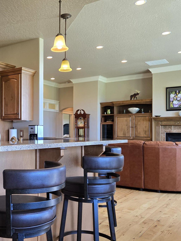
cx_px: 30
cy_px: 126
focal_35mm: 39
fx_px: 272
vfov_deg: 47.8
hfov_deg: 35.3
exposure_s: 1/120
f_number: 1.8
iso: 100
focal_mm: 5.4
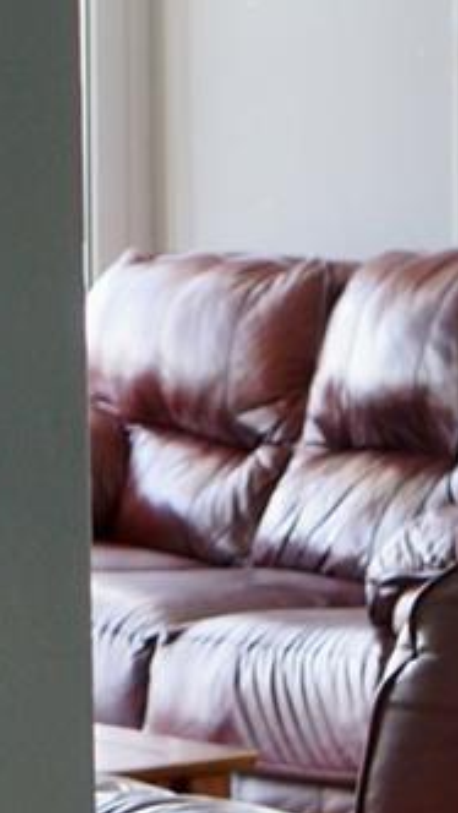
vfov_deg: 9.9
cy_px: 264
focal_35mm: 217
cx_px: 1109
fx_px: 4680
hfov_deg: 5.4
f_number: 4
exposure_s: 1/60
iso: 250
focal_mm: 29
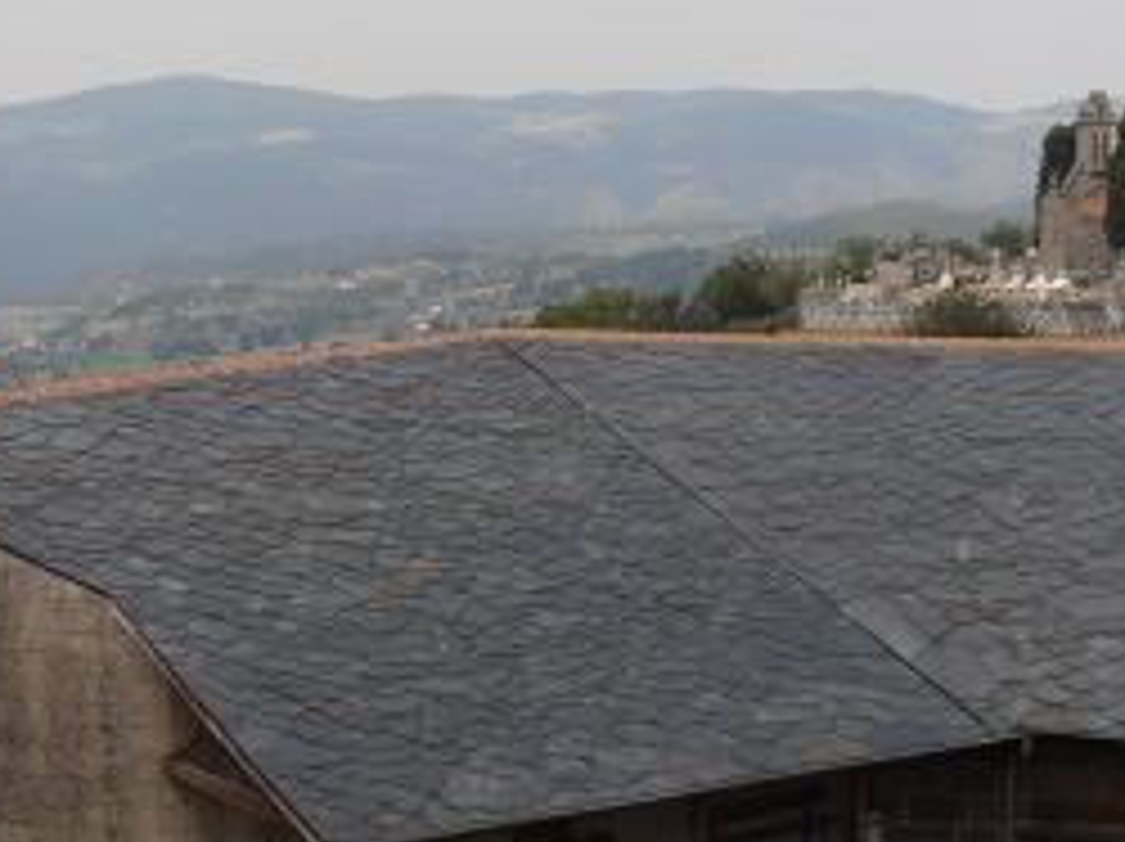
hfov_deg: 21.0
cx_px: 333
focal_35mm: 93
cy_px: 585
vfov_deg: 15.8
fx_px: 3020
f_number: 4.2
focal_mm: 7.87
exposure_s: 1/800
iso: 80
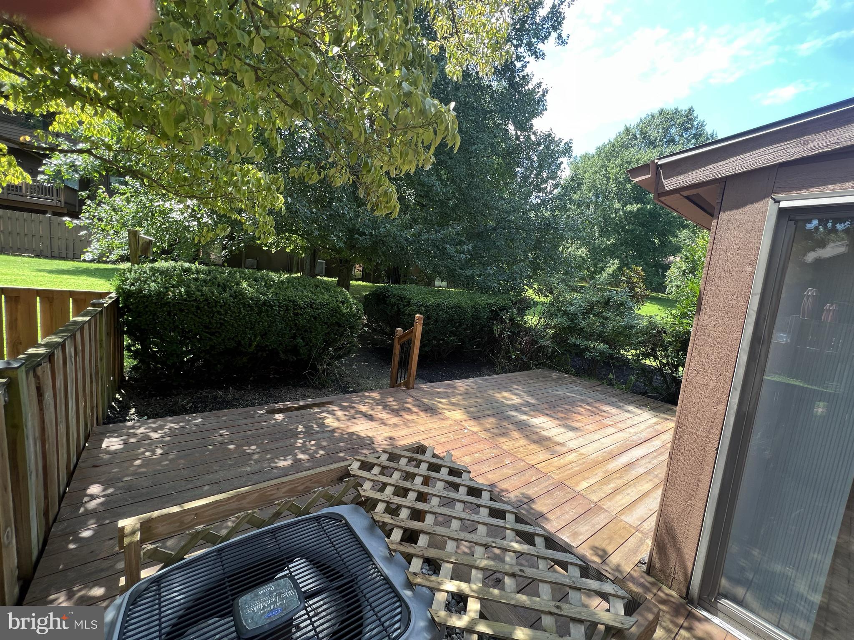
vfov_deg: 89.9
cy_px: 320
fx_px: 321
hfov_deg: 106.2
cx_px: 427
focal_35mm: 13
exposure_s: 1/131
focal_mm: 1.57
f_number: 1.8
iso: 32
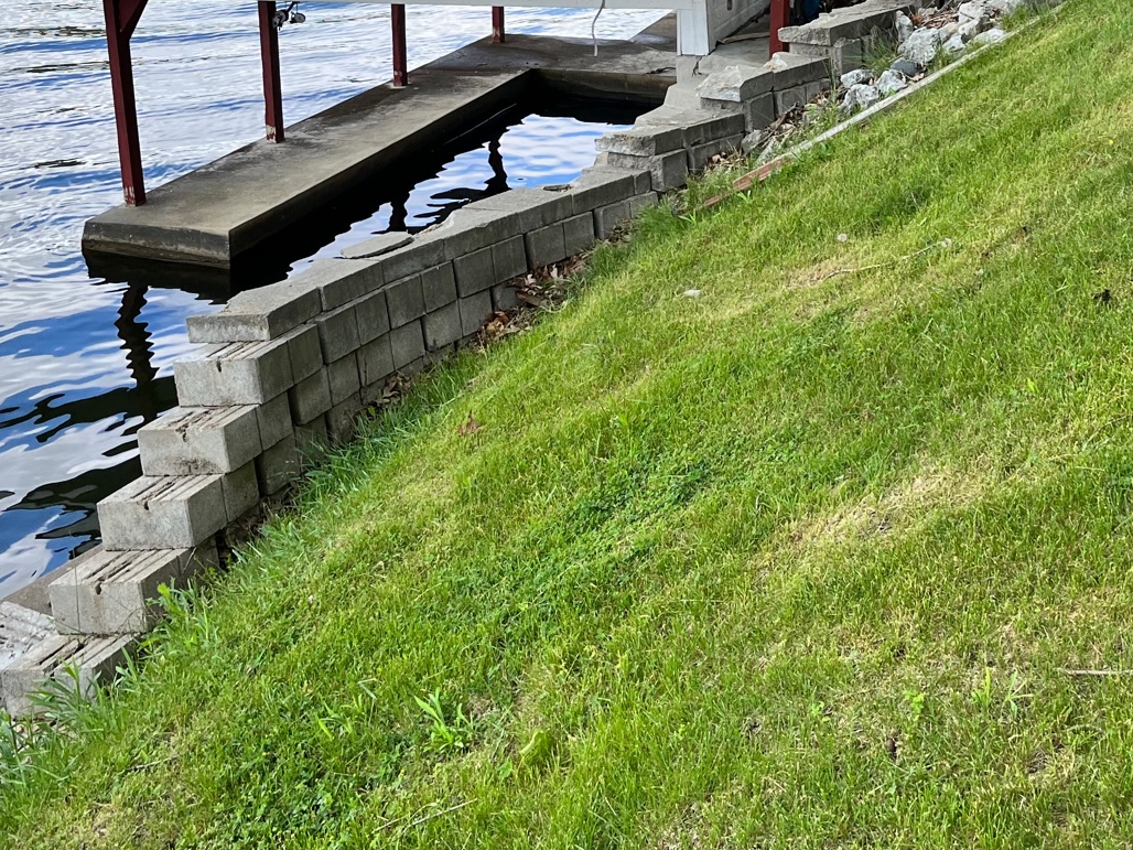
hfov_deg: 37.1
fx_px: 1669
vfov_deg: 27.6
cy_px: 104
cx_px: 756
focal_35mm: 51
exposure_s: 1/1018
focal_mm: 5.1
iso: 50
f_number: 1.6
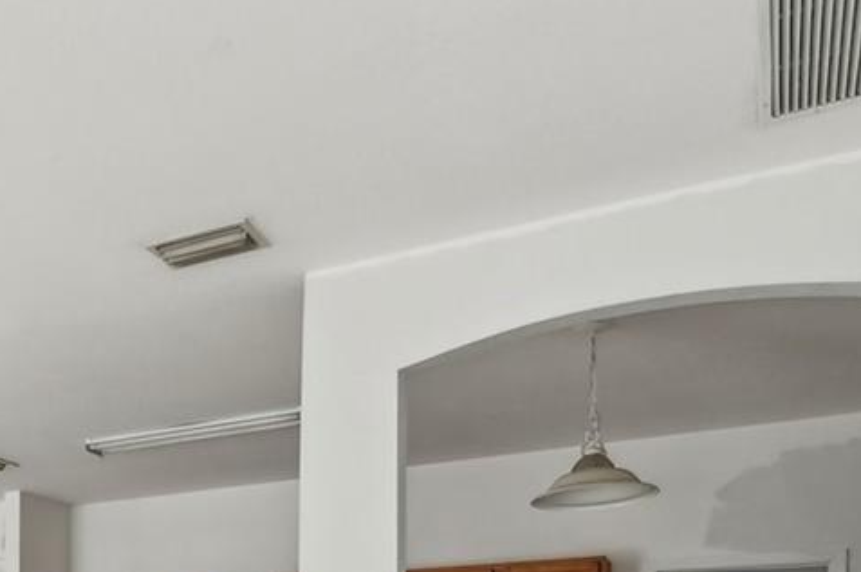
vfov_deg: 25.6
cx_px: -81
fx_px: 1123
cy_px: 692
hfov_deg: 35.9
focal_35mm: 47
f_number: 8
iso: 400
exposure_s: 1/50
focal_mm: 14
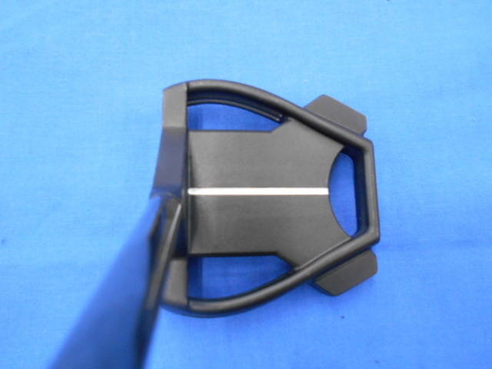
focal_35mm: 26
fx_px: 370
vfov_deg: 53.1
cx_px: 246
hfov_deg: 67.3
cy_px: 184
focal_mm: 4.6
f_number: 3.2
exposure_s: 1/25
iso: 400
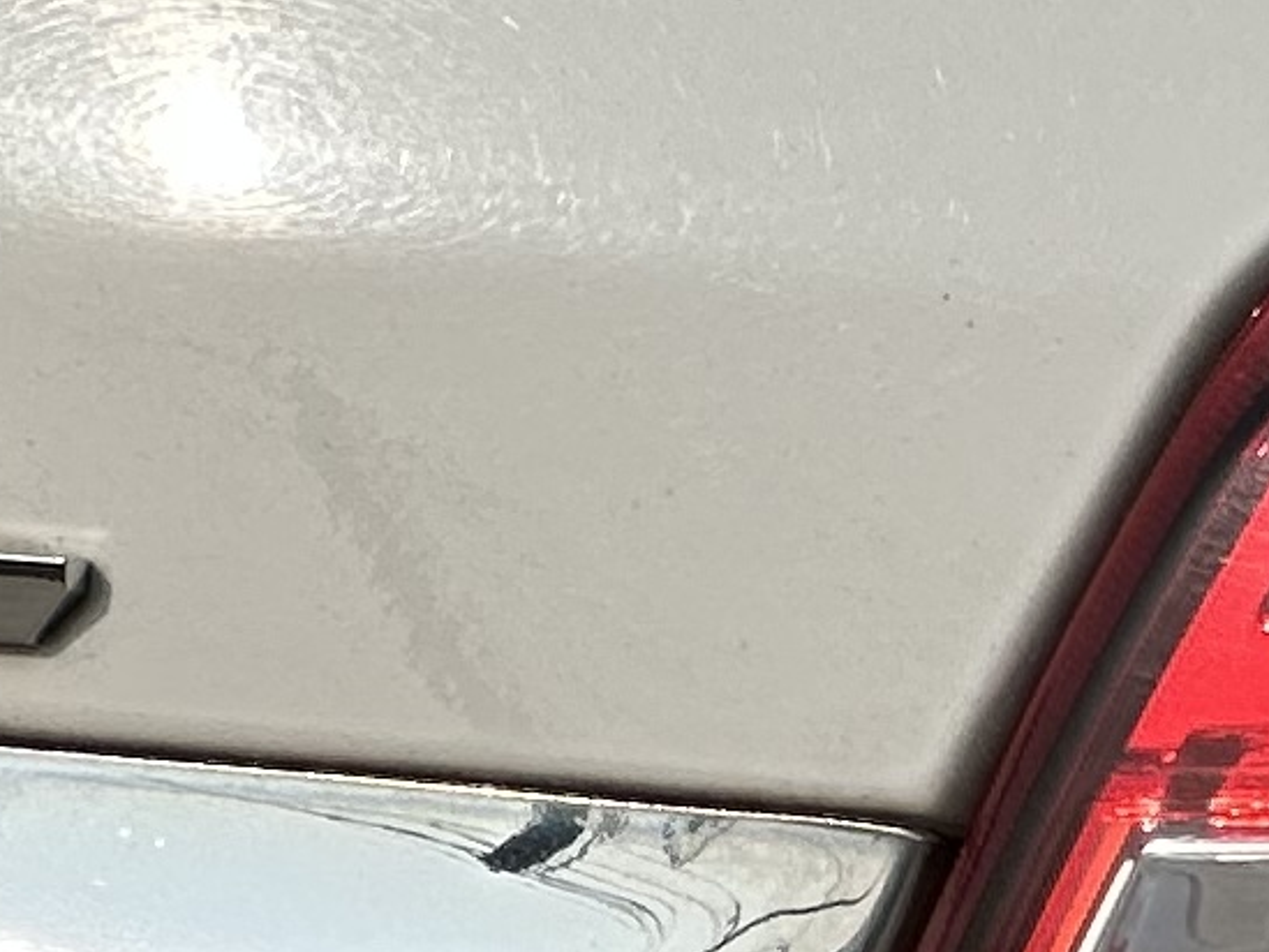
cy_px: 1345
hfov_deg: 3.5
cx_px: 3072
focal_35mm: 565
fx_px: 20717
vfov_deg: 2.6
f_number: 2.8
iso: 32
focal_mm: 9
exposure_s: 1/1698
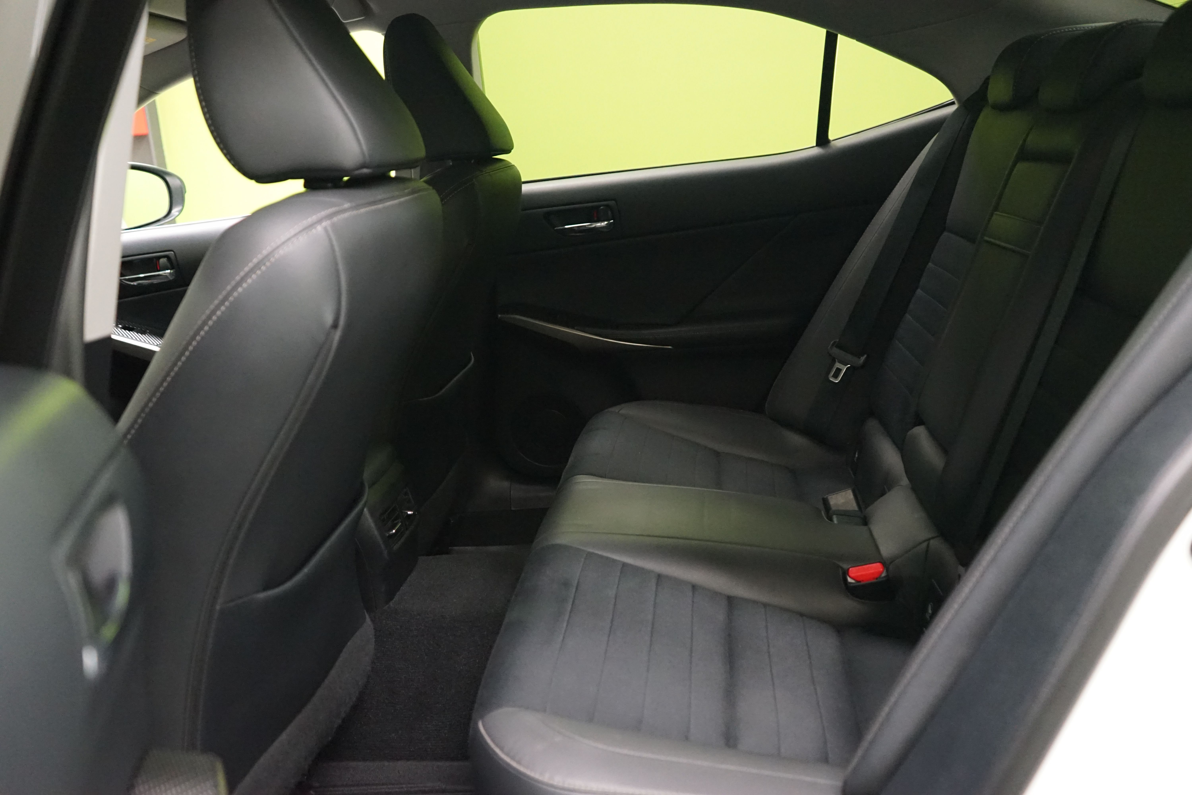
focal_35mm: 32
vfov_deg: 41.1
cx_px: 596
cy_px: 398
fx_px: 1059
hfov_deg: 58.7
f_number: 4
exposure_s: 1/80
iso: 6400
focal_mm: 32
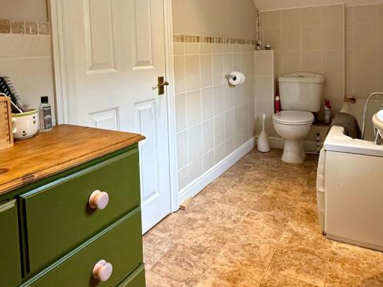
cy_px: 76
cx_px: 199
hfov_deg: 63.4
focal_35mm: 28
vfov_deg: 48.1
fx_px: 310
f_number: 2.2
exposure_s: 1/100
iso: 320
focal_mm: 2.22
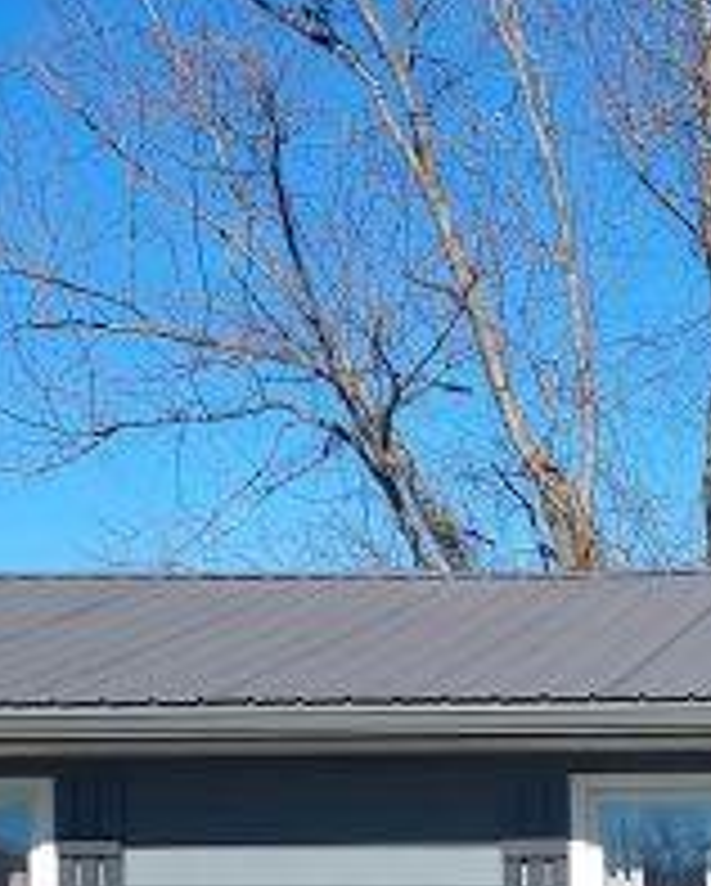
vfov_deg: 18.8
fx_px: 2495
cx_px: 1071
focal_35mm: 95
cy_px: 1124
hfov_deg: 15.0
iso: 40
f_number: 1.8
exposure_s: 1/935
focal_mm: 4.6
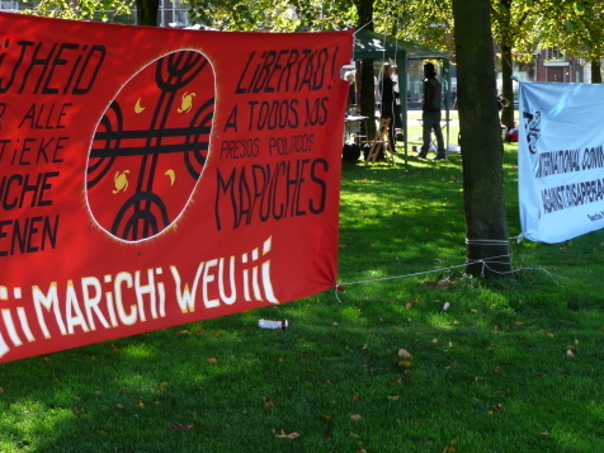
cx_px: 254
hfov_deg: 25.0
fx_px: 1361
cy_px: 175
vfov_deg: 18.9
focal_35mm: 78
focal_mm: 9.5
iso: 100
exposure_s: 1/100
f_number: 4.4
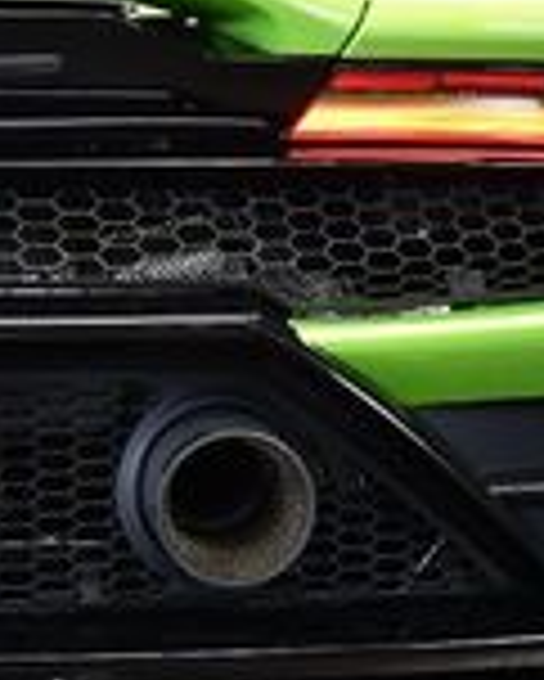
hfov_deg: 10.4
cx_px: -270
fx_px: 2875
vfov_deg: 13.5
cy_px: 245
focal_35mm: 143
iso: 1400
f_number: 3.5
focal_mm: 18
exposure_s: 1/125
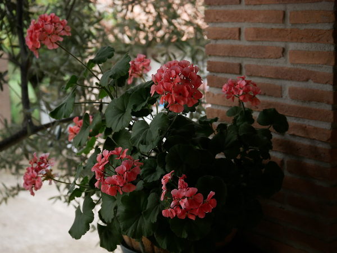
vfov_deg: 21.0
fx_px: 682
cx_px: 168
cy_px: 126
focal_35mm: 70
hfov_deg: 27.8
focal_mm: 35
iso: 800
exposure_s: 1/100
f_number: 4
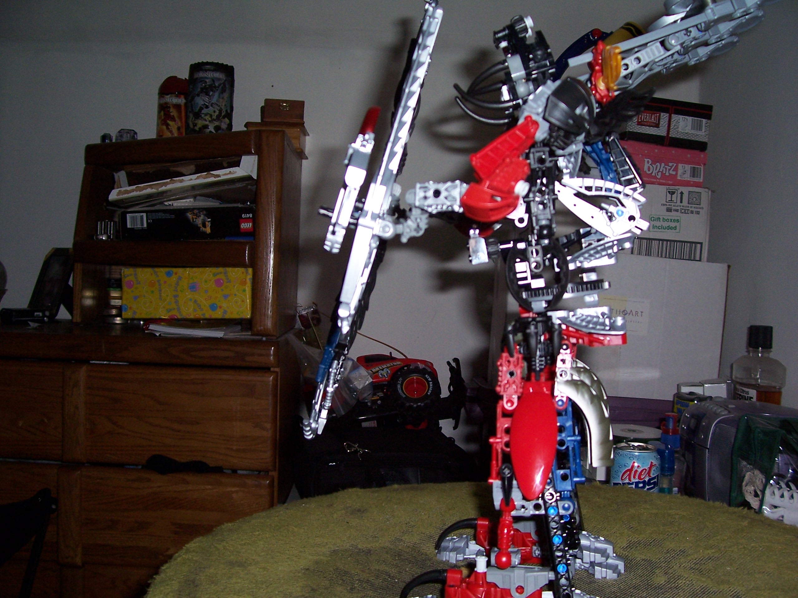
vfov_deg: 41.8
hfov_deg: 54.0
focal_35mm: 34
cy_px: 299
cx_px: 399
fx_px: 784
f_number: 2.7
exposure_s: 1/60
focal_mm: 5.6
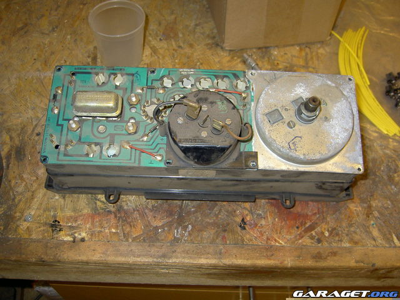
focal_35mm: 34
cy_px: 150
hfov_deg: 54.0
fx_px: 393
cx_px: 200
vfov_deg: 41.8
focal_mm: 5.6
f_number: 2.8
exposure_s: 1/60
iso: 100
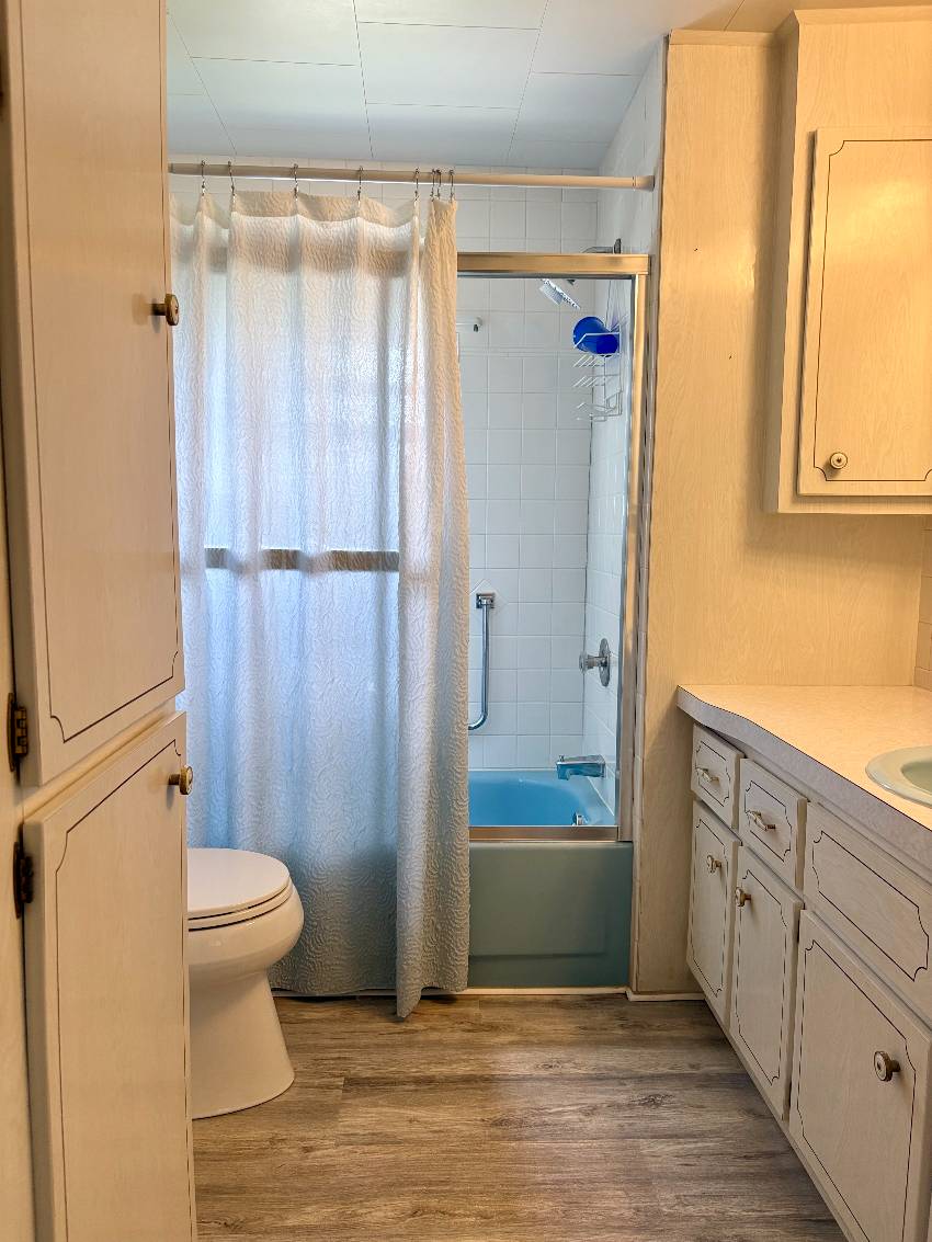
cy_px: 621
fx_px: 933
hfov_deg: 53.1
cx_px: 466
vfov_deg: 67.3
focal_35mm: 26
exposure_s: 1/120
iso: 100
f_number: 1.6
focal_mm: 5.96
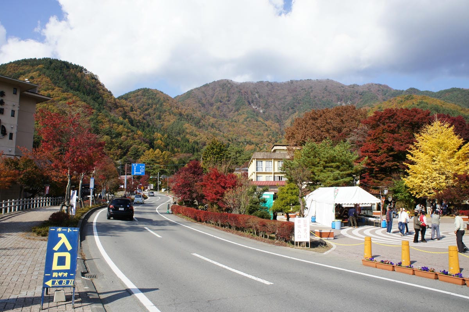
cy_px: 156
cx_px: 234
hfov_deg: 67.4
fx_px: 352
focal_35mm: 27
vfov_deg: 47.9
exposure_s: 1/160
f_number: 11
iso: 200
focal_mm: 18
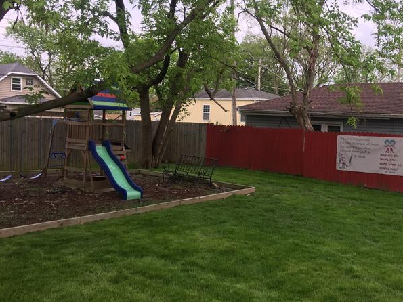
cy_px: 129
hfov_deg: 47.3
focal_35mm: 39
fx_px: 454
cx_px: 259
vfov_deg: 36.7
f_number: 2.2
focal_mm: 4.15
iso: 32
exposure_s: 1/60
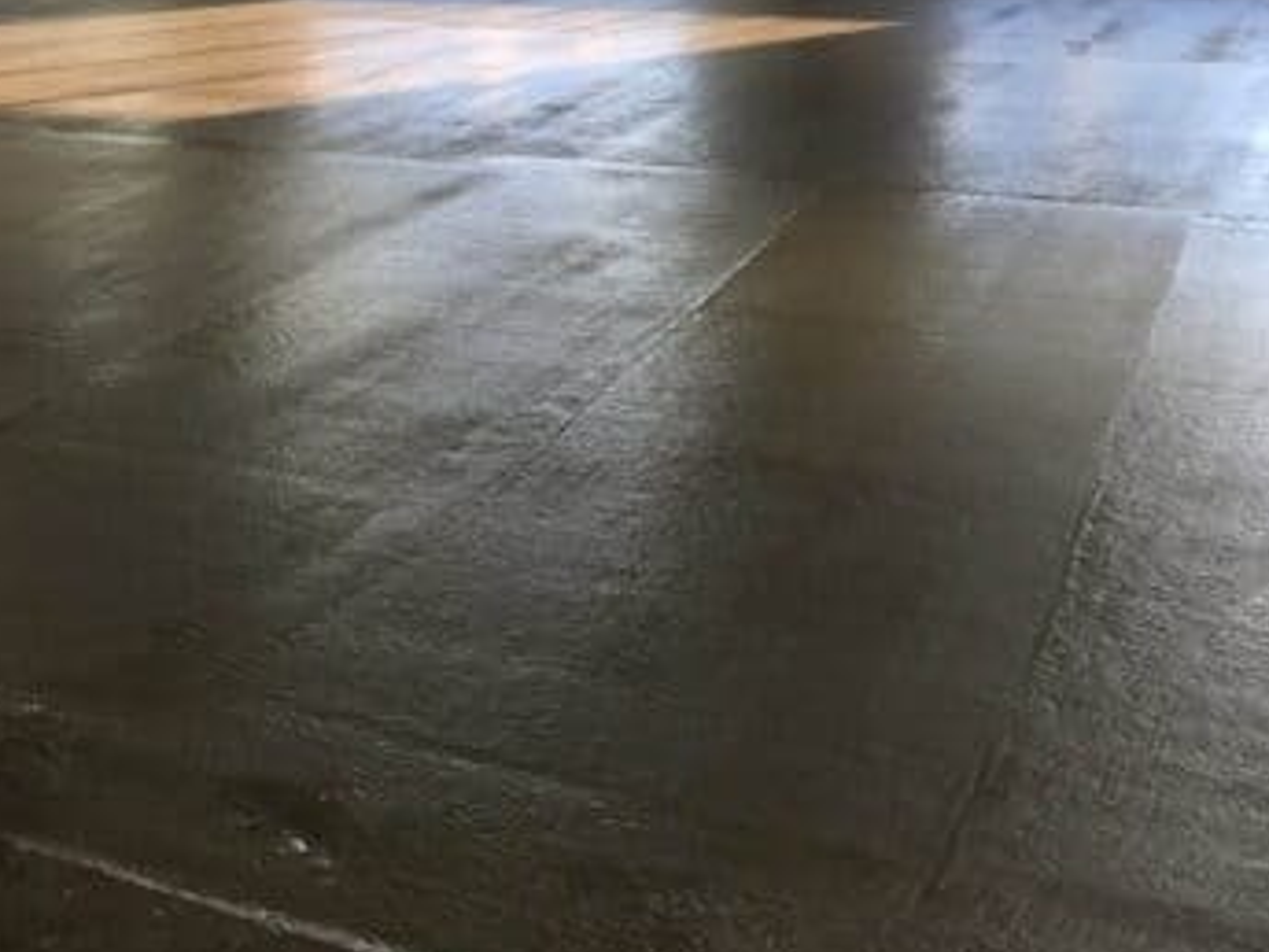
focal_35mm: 54
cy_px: 210
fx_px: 1980
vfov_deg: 26.6
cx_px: 384
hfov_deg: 35.1
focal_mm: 4.15
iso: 32
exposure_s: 1/60
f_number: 2.2
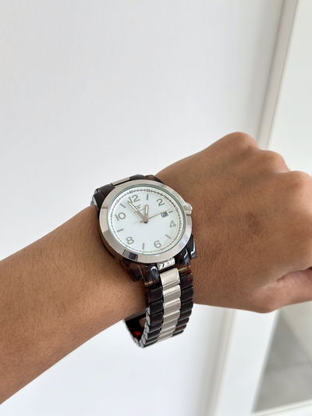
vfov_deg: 39.6
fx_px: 577
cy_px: 208
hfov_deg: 30.3
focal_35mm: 48
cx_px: 156
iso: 125
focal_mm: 6.86
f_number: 1.78
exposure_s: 1/121
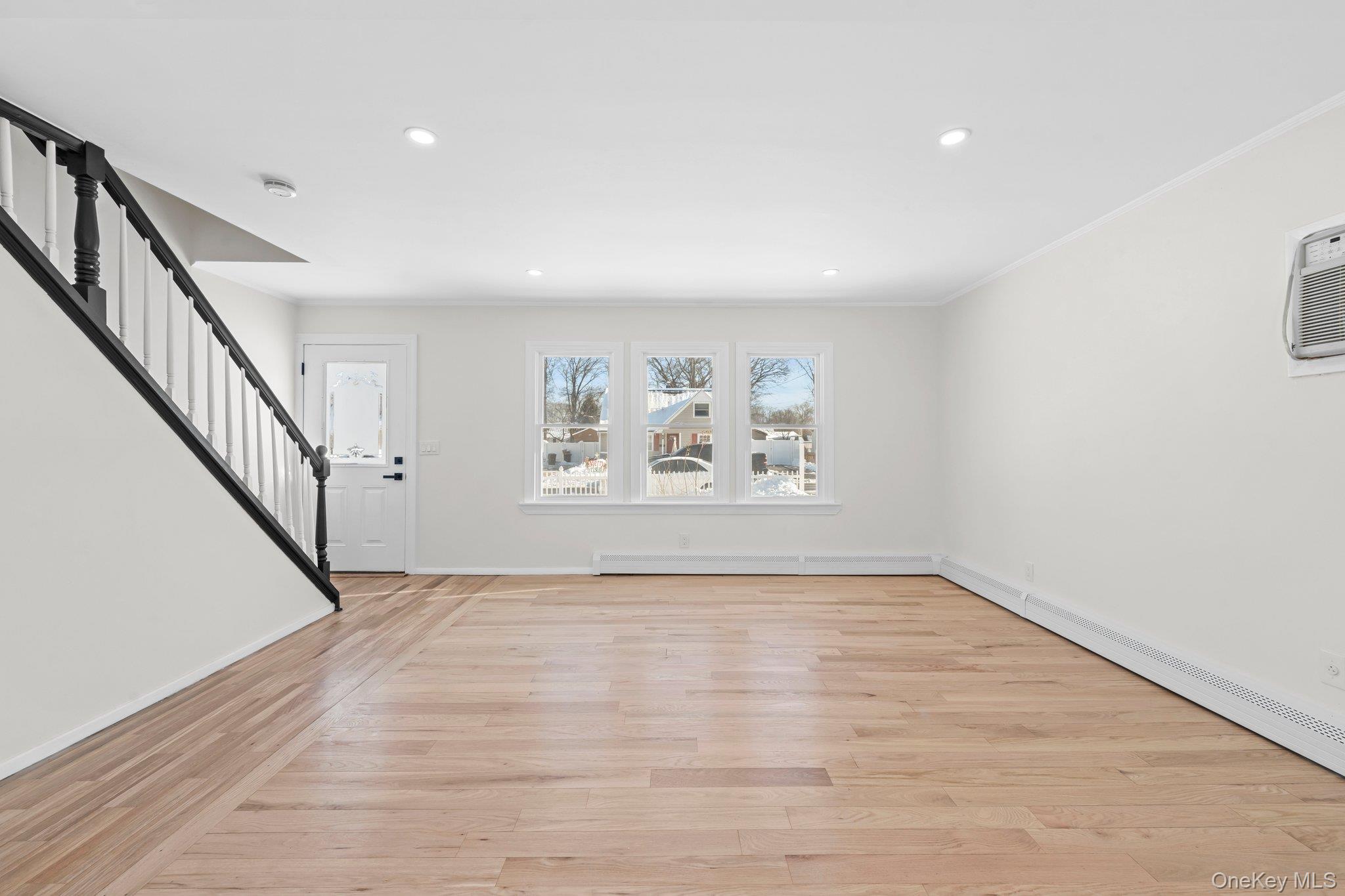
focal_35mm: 14
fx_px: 523
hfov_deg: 104.3
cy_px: 448
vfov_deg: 81.2
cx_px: 672
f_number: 10
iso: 200
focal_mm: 14
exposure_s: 1/10
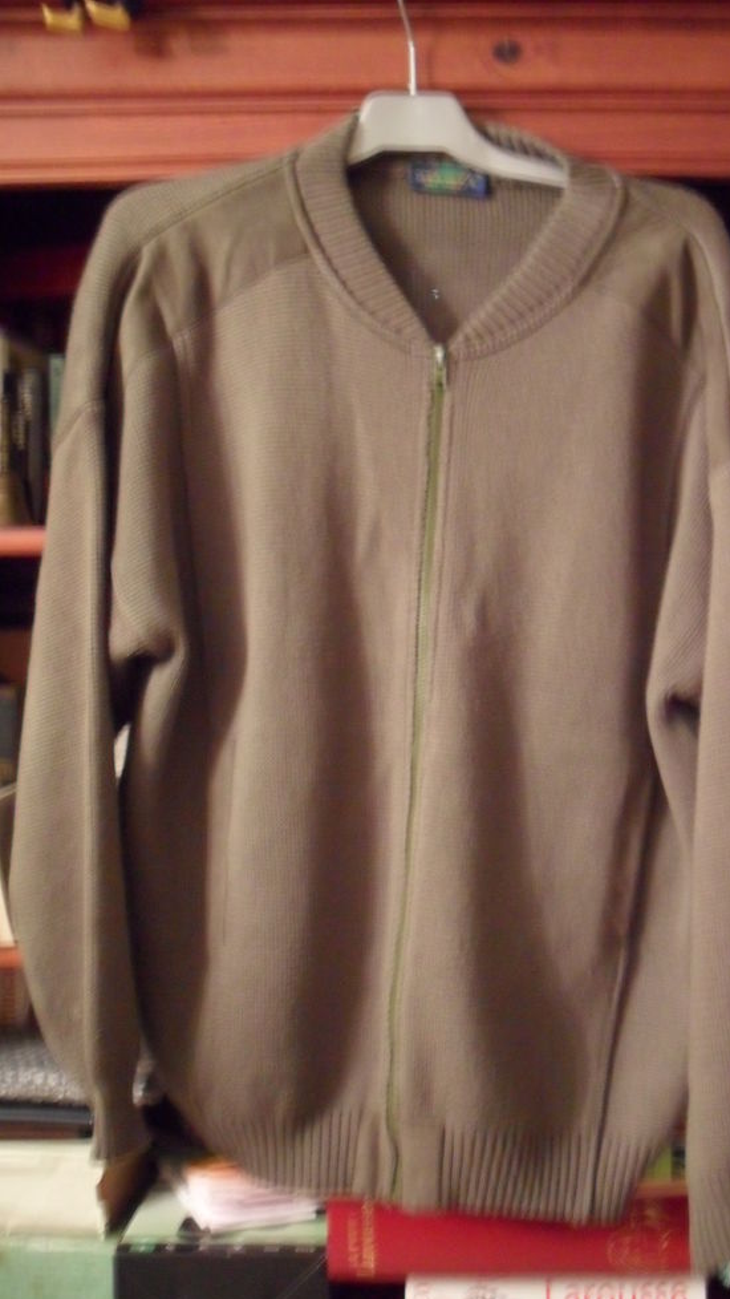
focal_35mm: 39
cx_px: 466
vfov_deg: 51.6
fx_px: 1342
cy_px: 663
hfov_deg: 30.3
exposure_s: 1/2
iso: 400
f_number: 3
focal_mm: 6.3
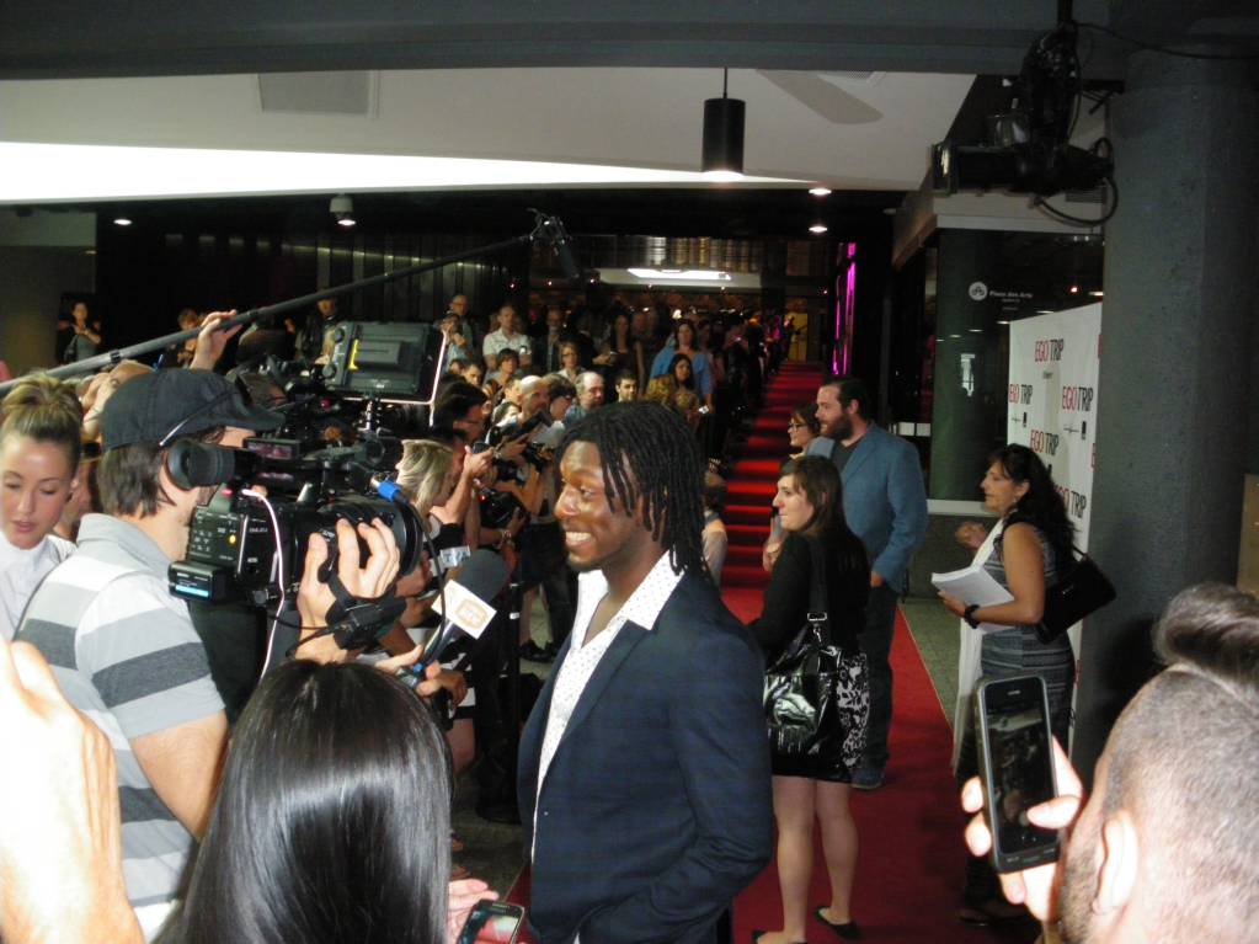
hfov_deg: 51.4
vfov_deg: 39.6
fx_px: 1309
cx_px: 630
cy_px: 472
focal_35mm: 36
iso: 400
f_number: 3.5
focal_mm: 6.3
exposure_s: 1/50
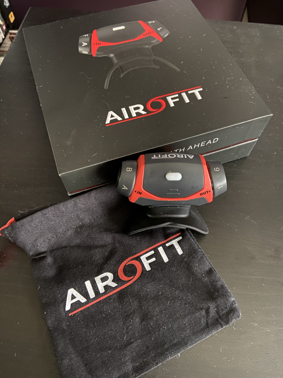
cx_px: 142
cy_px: 189
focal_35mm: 26
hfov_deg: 53.1
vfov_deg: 67.3
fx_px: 283
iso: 640
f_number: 1.8
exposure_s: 1/8
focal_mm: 4.25
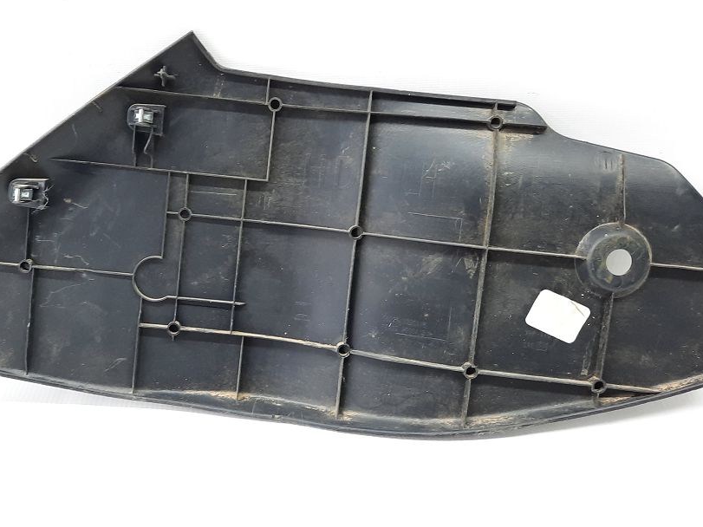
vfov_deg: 38.6
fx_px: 751
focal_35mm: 37
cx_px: 249
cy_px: 246
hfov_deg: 49.5
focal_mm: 4.6
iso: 200
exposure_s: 1/50
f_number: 2
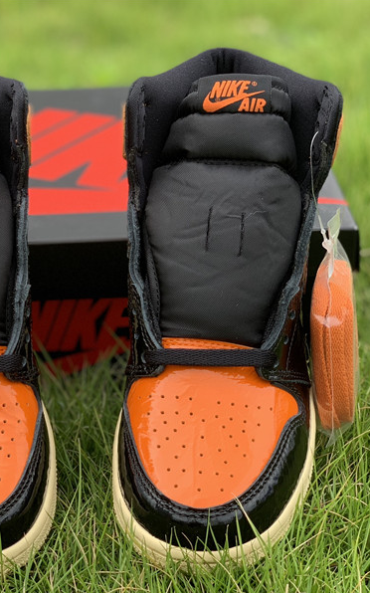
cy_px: 296
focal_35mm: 74
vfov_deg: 27.9
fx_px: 1195
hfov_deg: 17.5
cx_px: 81
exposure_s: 1/122
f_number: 2.4
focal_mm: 6
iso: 16
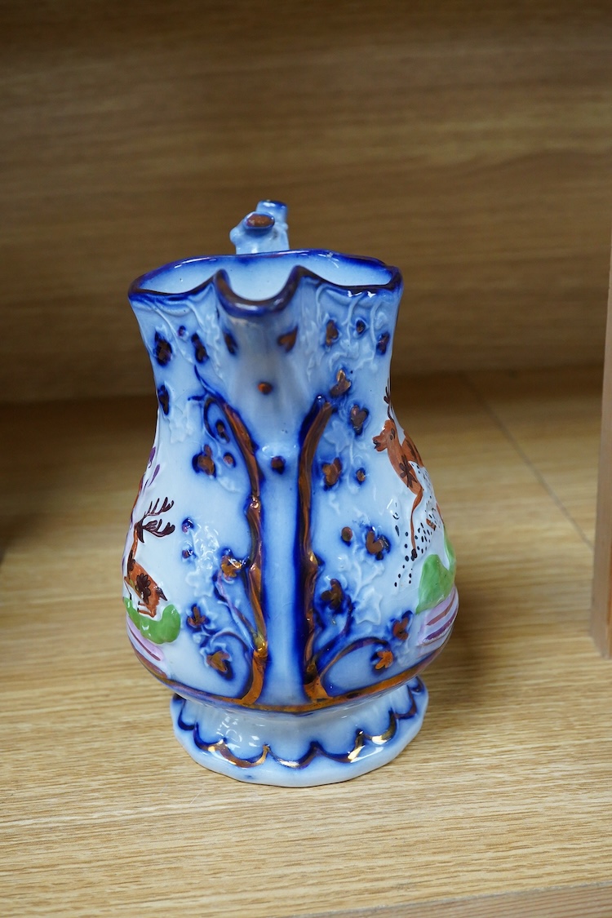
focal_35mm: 45
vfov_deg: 43.6
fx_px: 1147
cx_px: 306
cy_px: 459
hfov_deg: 29.9
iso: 2500
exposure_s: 1/160
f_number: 9
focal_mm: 30
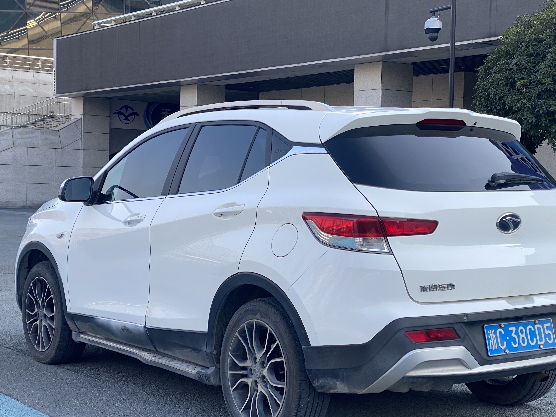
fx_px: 1044
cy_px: 230
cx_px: 312
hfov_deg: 29.8
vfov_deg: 22.6
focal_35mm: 65
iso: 20
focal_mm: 6
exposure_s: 1/384
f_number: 2
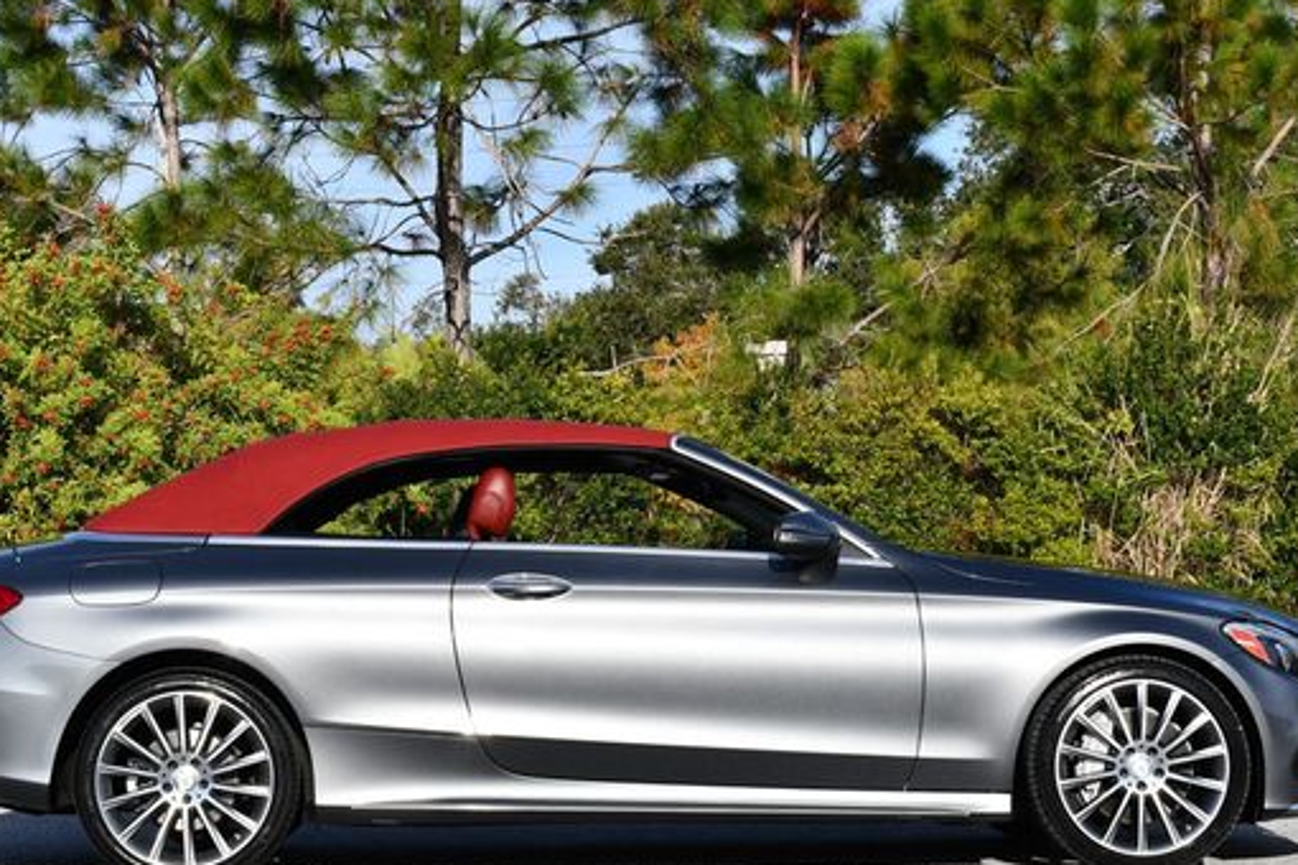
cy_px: 463
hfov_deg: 23.1
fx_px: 3173
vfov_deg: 15.5
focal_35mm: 88
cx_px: 636
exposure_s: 1/320
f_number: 9
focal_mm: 35
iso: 100
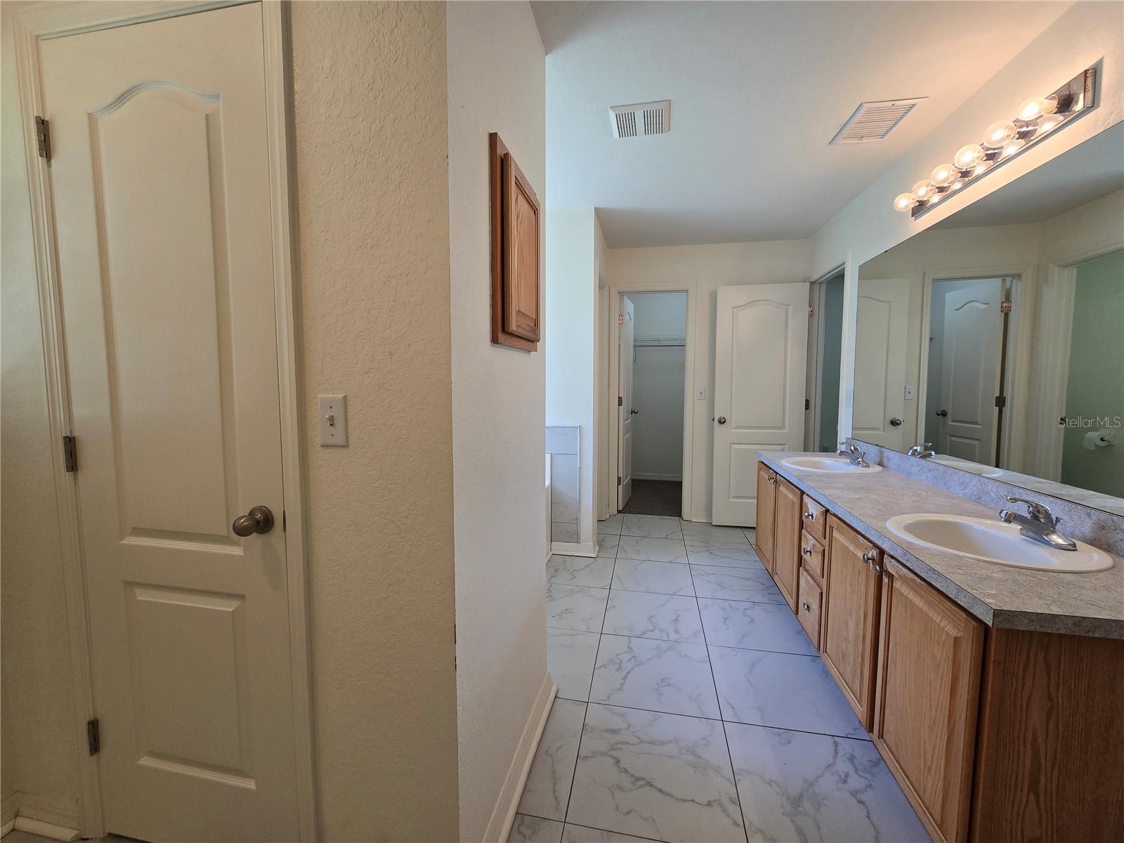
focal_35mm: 13
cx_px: 562
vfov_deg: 89.9
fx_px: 422
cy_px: 422
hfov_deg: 106.2
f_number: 2.2
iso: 64
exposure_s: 1/60
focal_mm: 2.2
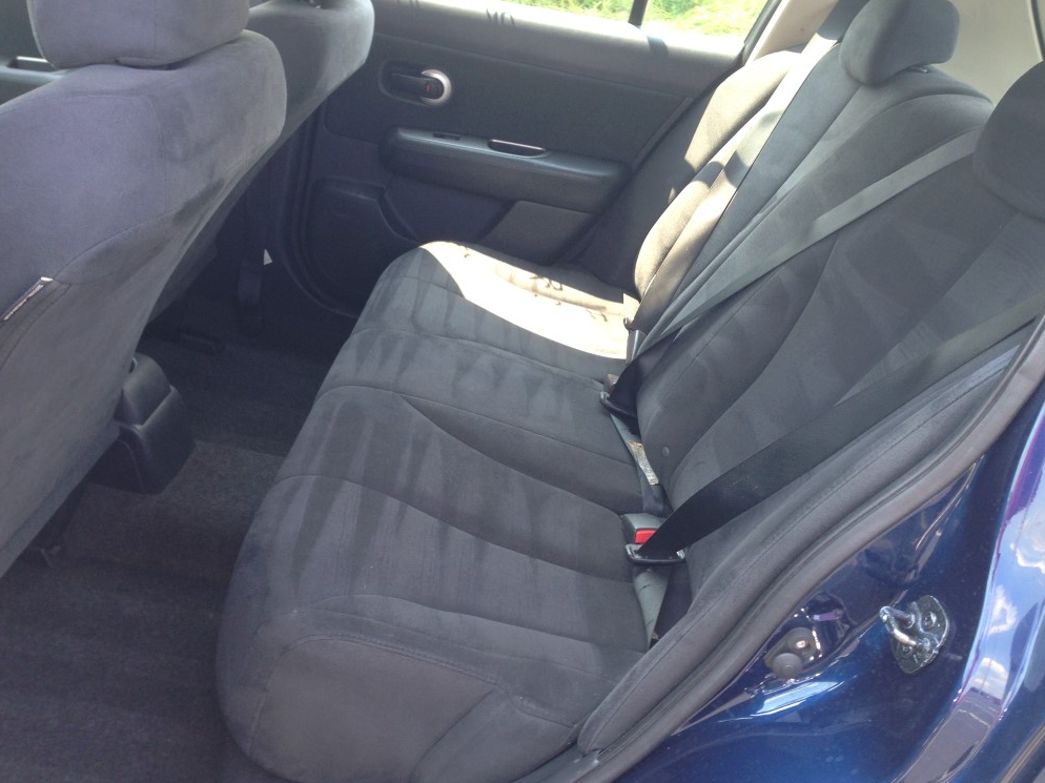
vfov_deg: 41.8
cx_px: 517
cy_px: 399
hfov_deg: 54.0
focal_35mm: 34
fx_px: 1026
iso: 50
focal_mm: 4.12
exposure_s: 1/60
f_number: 2.4
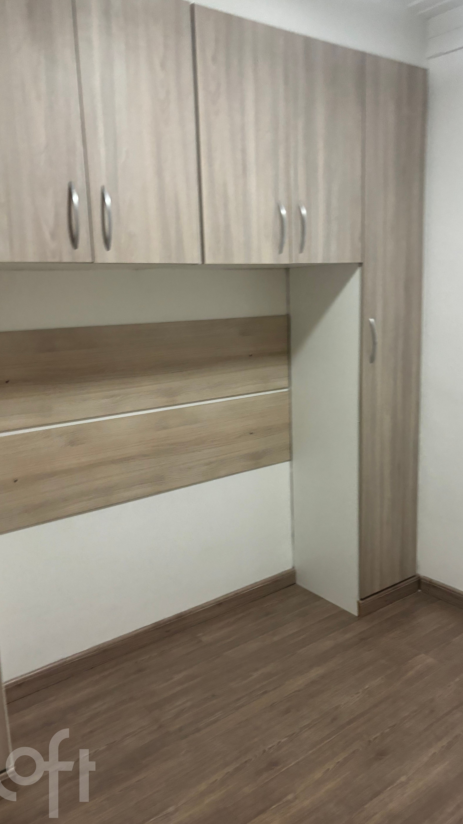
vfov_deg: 66.1
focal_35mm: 29
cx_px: 254
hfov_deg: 40.1
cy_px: 410
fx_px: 633
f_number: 1.6
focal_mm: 5.96
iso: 250
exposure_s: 1/60
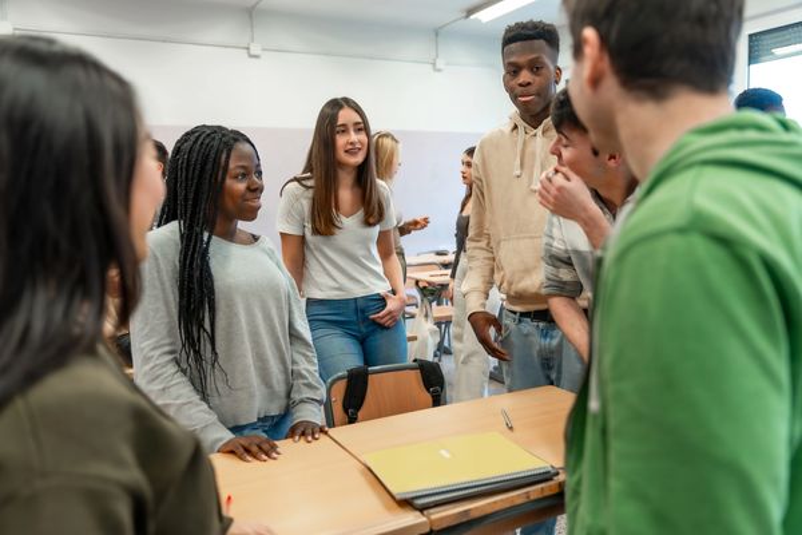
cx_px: 401
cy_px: 268
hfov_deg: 63.3
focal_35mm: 29
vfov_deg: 44.7
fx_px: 650
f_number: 2.8
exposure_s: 1/250
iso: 1000
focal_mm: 29.2
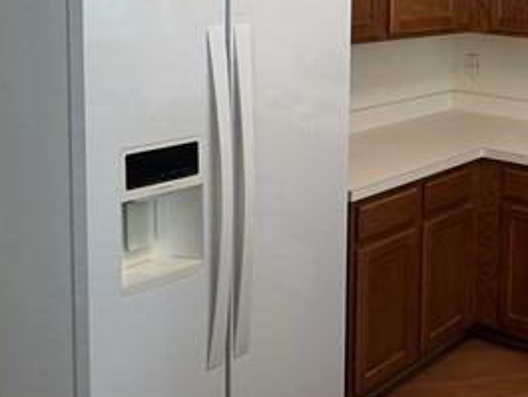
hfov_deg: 32.0
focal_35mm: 54
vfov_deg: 26.2
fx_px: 824
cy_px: 42
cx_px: 560
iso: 200
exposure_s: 1/120
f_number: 2.2
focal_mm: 2.22
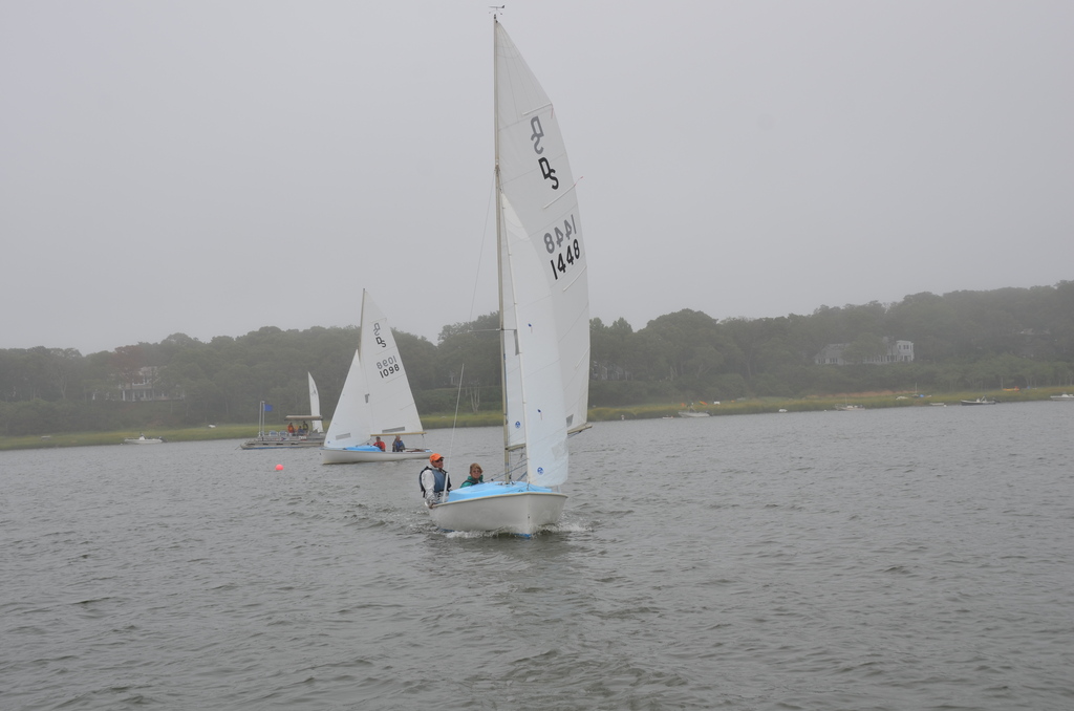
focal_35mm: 52
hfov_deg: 37.9
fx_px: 1563
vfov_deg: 25.6
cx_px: 537
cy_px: 356
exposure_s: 1/250
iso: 100
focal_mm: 35
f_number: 8
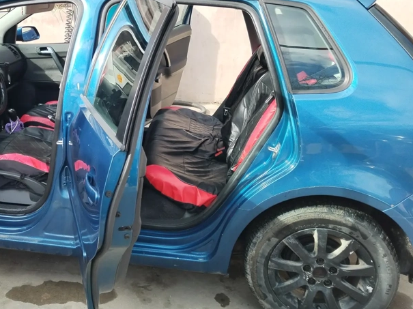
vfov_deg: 33.1
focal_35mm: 43
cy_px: 89
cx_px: 92
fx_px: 513
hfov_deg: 42.2
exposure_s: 1/439
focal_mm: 4.75
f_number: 1.8
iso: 100
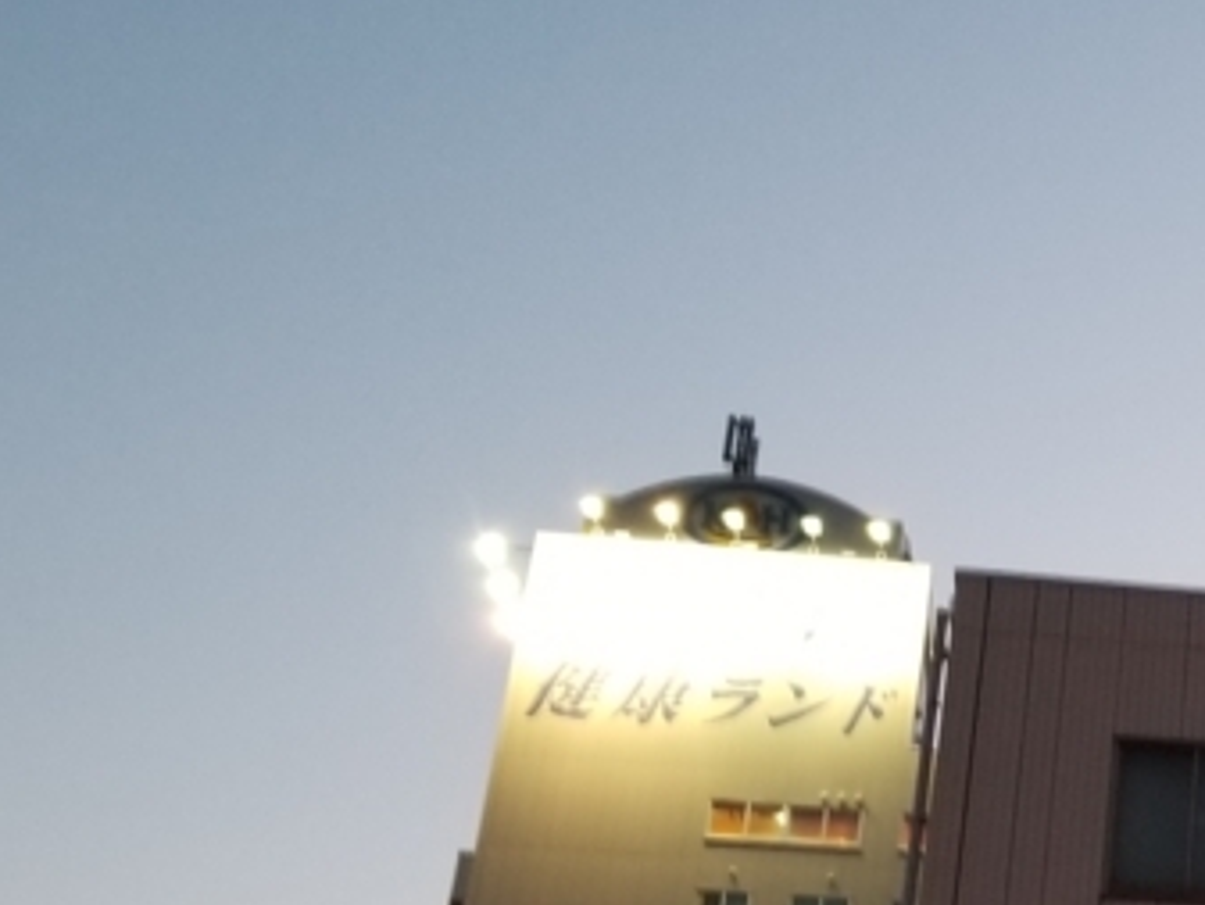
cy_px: 640
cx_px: 1534
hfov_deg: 22.3
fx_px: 2751
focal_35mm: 79
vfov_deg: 18.6
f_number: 1.7
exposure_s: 1/12
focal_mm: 4.25
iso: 250
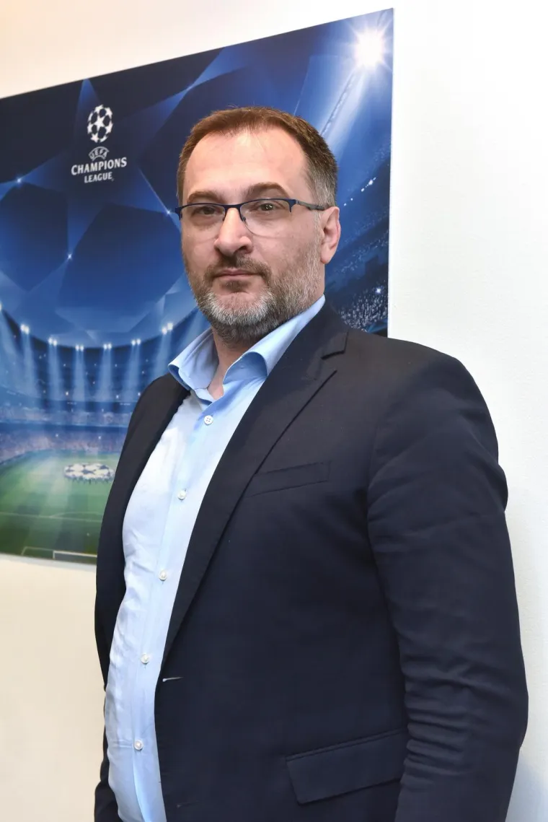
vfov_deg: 32.4
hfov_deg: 21.9
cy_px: 411
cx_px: 274
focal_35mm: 62
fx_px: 1415
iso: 2000
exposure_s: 1/125
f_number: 5.6
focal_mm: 62
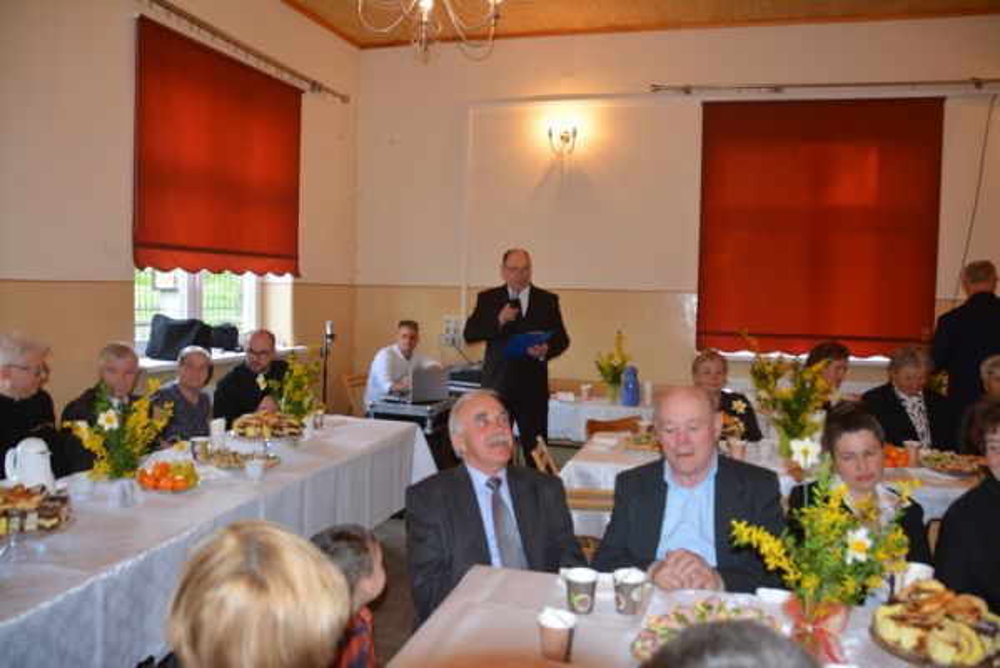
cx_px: 500
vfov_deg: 48.0
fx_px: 750
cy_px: 334
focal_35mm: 27
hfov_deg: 67.4
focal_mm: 18
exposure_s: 1/60
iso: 500
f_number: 3.5
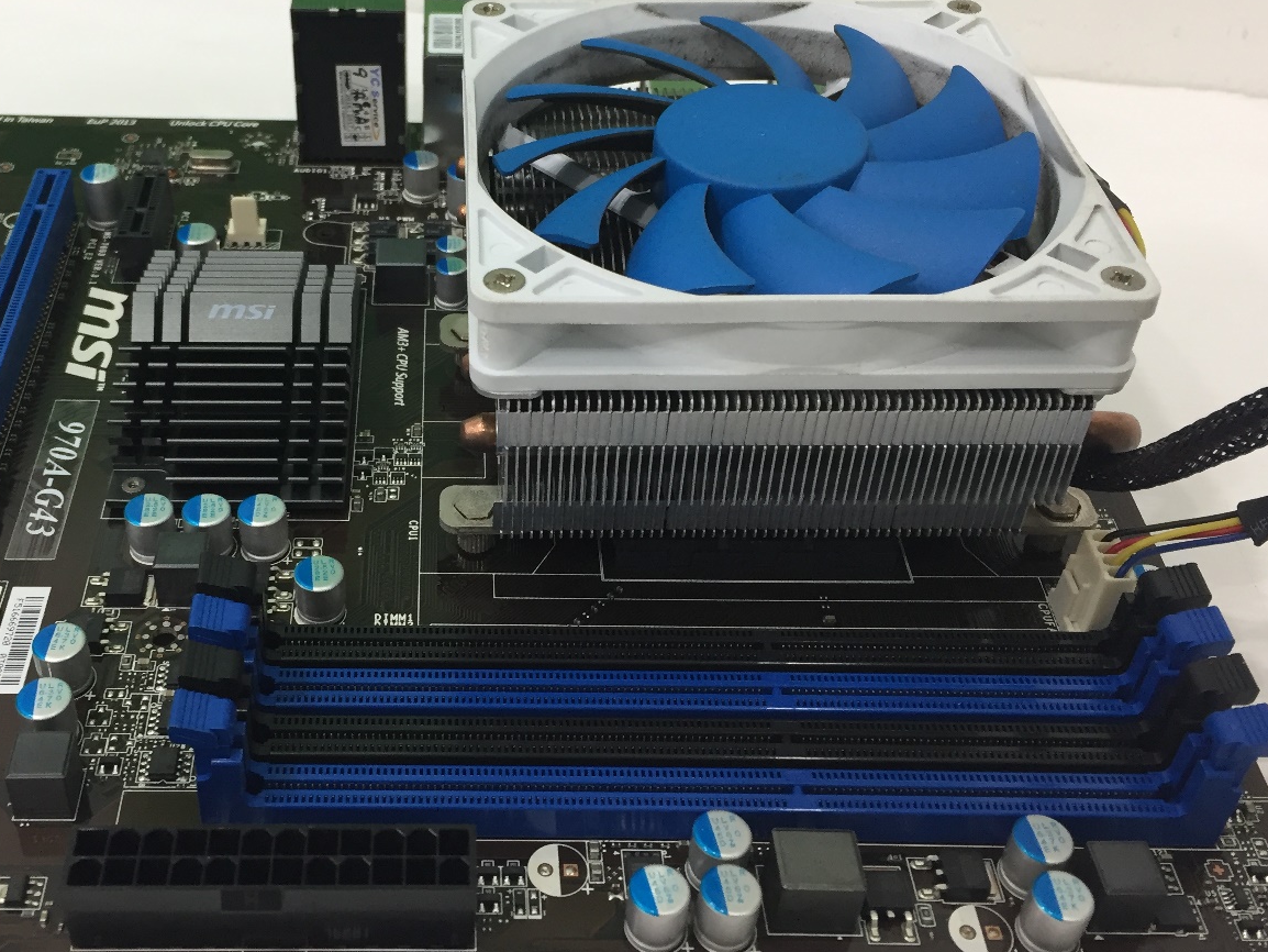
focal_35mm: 41
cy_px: 416
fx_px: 1502
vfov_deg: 35.1
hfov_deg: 45.4
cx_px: 476
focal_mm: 4.15
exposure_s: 1/33
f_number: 2.2
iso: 100
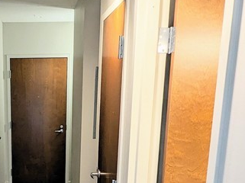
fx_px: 361
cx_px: 26
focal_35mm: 51
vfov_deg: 27.2
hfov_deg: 35.4
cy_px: 173
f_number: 2.2
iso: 51
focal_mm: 2.35
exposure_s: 1/40
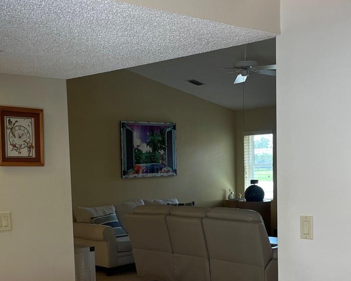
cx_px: 148
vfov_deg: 28.1
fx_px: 551
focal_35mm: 53
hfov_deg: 35.3
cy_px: 221
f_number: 1.6
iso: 80
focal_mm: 4.2
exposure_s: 1/120
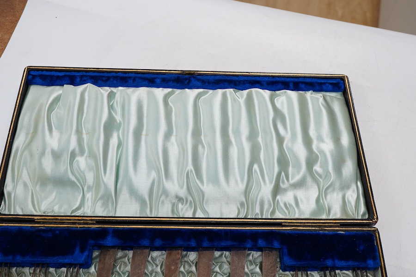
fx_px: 520
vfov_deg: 29.9
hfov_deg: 43.6
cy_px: 138
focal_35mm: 45
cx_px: 208
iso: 1250
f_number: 11
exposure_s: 1/125
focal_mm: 30
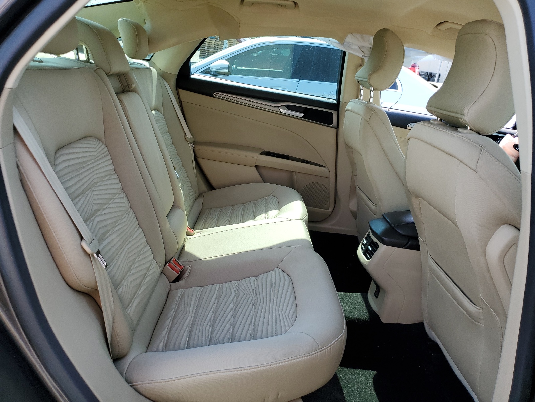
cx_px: 268
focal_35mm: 26
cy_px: 201
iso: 50
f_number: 1.5
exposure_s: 1/476
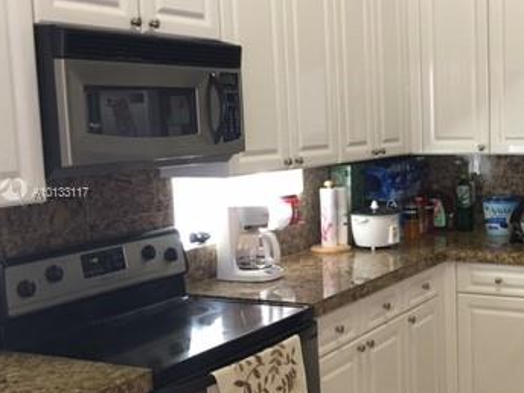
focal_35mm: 54
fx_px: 817
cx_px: 483
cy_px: 193
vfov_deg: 27.0
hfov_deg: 33.5
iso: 50
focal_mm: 4.15
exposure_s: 1/15
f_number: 2.2
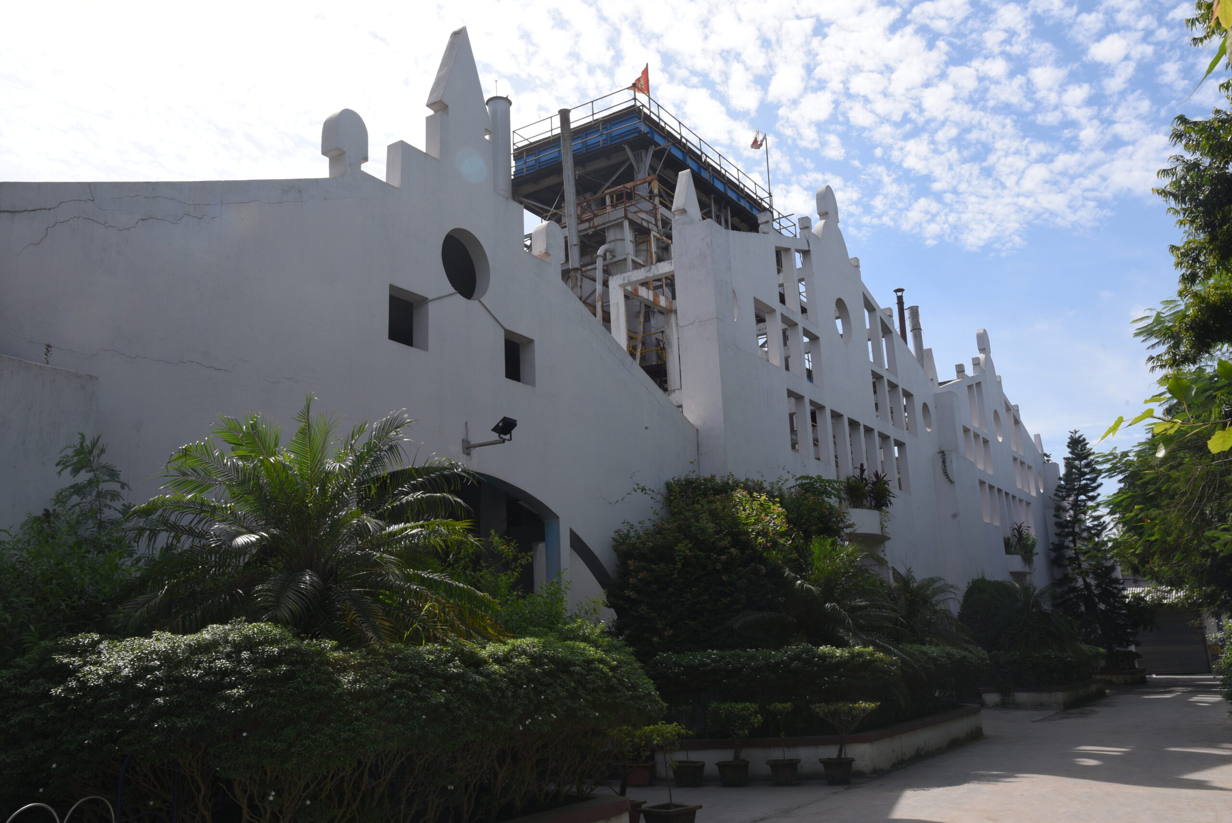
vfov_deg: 42.4
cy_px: 412
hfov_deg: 60.3
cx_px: 616
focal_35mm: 31
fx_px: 1061
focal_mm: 31
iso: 200
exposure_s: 1/125
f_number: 14
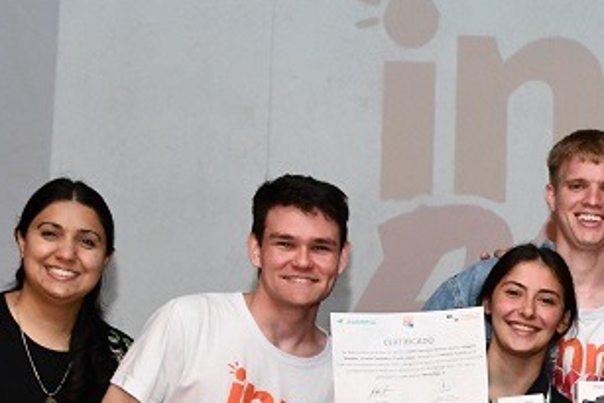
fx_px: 2132
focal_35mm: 127
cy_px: 531
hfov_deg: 15.4
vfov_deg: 10.6
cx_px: 771
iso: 2500
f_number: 9
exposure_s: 1/60
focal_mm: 26
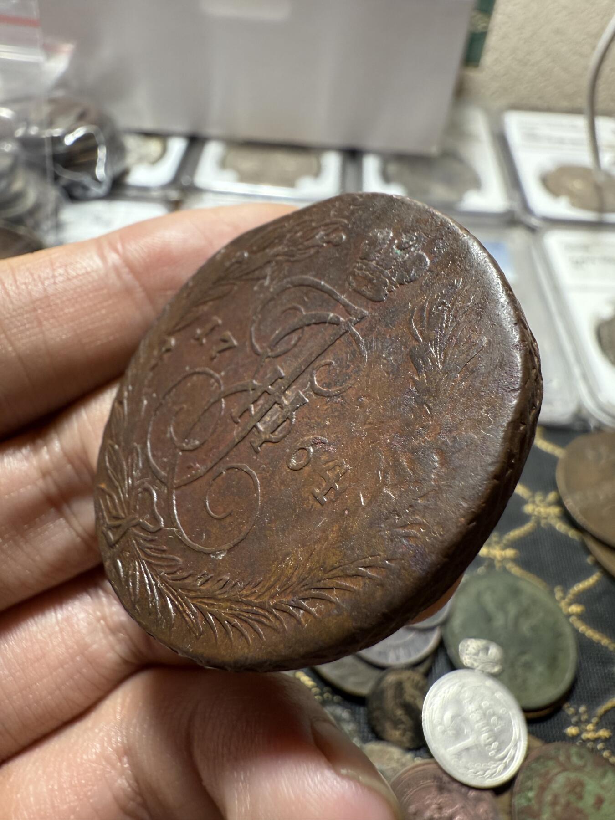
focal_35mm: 24
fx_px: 569
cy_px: 410
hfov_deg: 56.8
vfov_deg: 71.6
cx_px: 308
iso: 160
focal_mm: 2.22
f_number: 2.2
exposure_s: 1/30
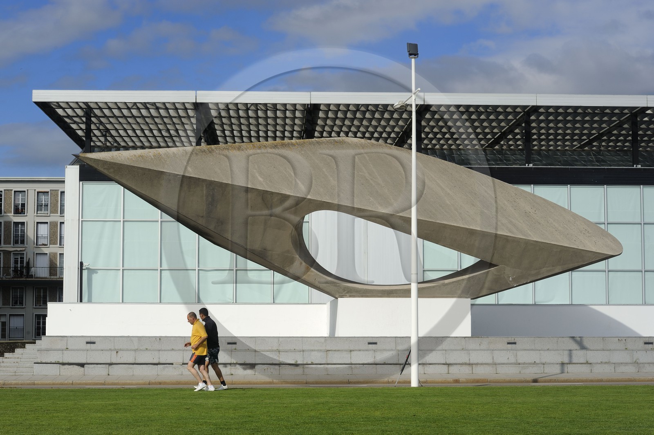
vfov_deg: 19.4
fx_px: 1271
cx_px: 327
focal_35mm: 70
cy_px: 218
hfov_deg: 28.9
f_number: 11
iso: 200
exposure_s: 1/400
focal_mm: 70
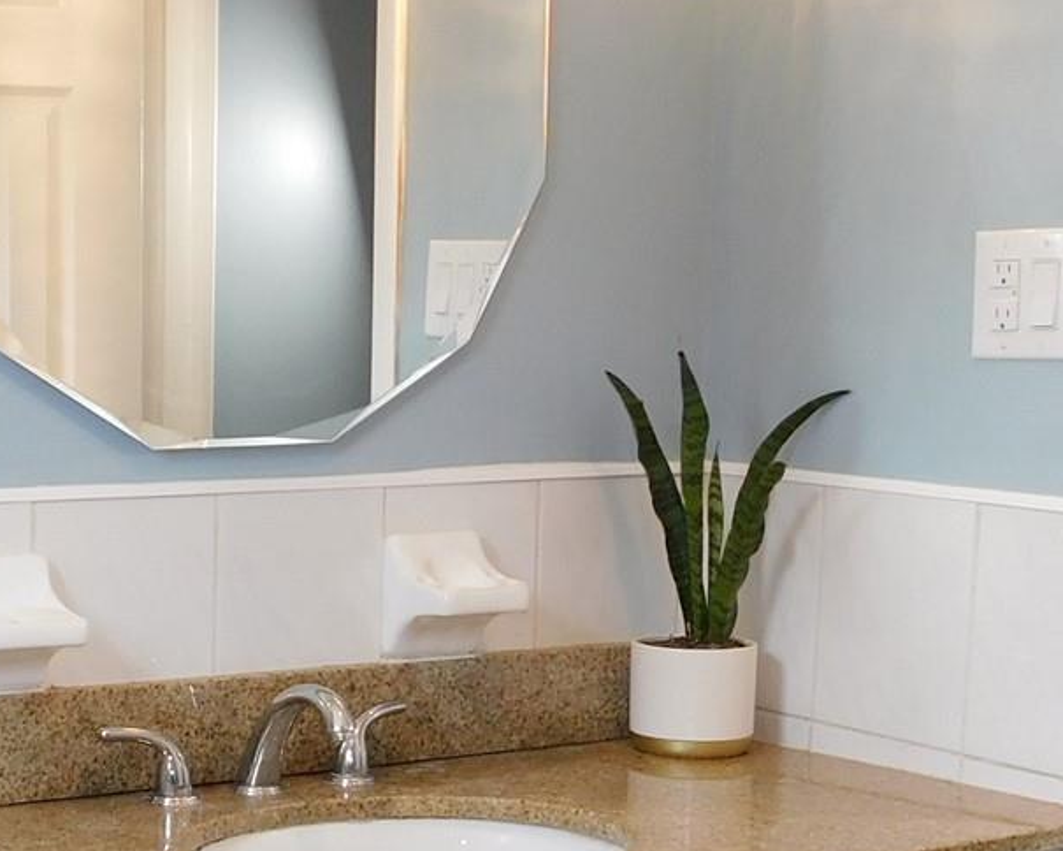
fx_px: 2391
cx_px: 65
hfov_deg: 24.2
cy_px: 642
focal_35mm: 76
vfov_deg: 20.0
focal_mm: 4
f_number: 3
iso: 125
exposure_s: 1/50
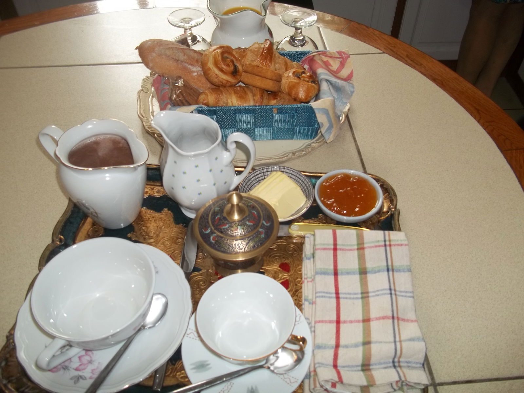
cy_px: 196
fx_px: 484
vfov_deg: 44.2
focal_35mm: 32
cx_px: 262
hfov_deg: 56.8
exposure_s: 1/30
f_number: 2.9
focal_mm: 5.7
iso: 80
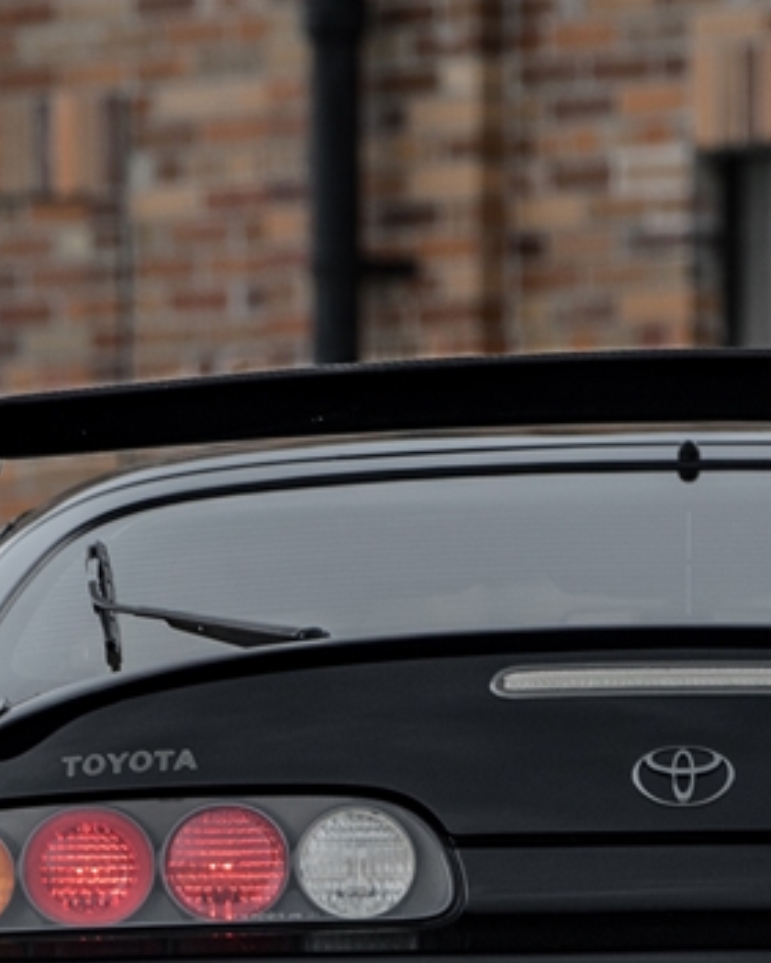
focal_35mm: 1031
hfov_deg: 1.5
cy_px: 1059
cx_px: 598
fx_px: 29407
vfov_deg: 1.9
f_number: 6.3
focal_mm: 200
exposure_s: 1/160
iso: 100
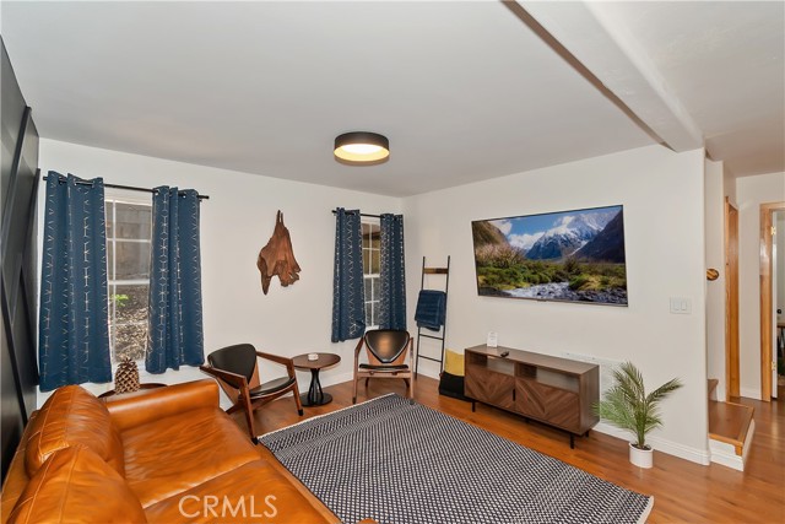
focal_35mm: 15
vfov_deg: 77.4
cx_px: 392
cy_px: 262
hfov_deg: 100.4
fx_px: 327
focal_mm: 10
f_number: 8
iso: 400
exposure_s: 1/30
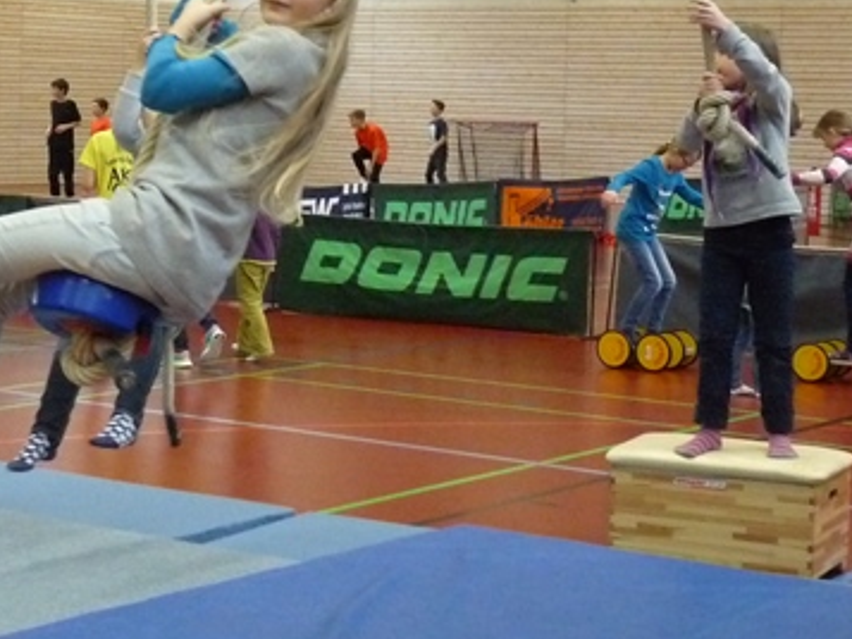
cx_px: 158
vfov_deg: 15.7
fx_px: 2314
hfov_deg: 20.6
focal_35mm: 94
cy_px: 205
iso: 800
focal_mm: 7.1
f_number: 3
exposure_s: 1/100
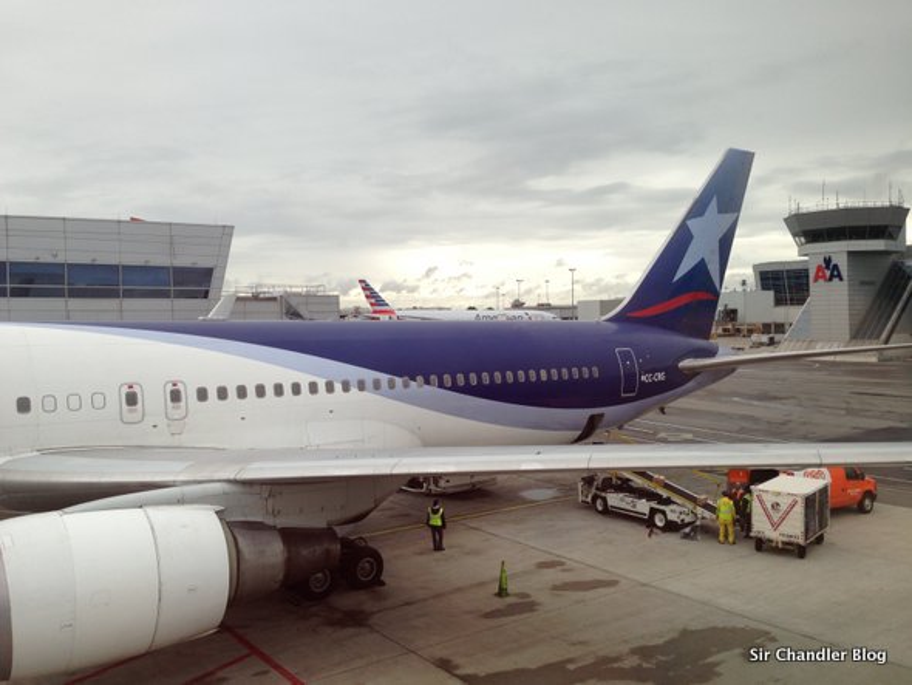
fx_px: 870
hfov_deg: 55.3
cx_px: 456
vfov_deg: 43.0
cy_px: 342
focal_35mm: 33
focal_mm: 4.13
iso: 50
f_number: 2.4
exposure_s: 1/417
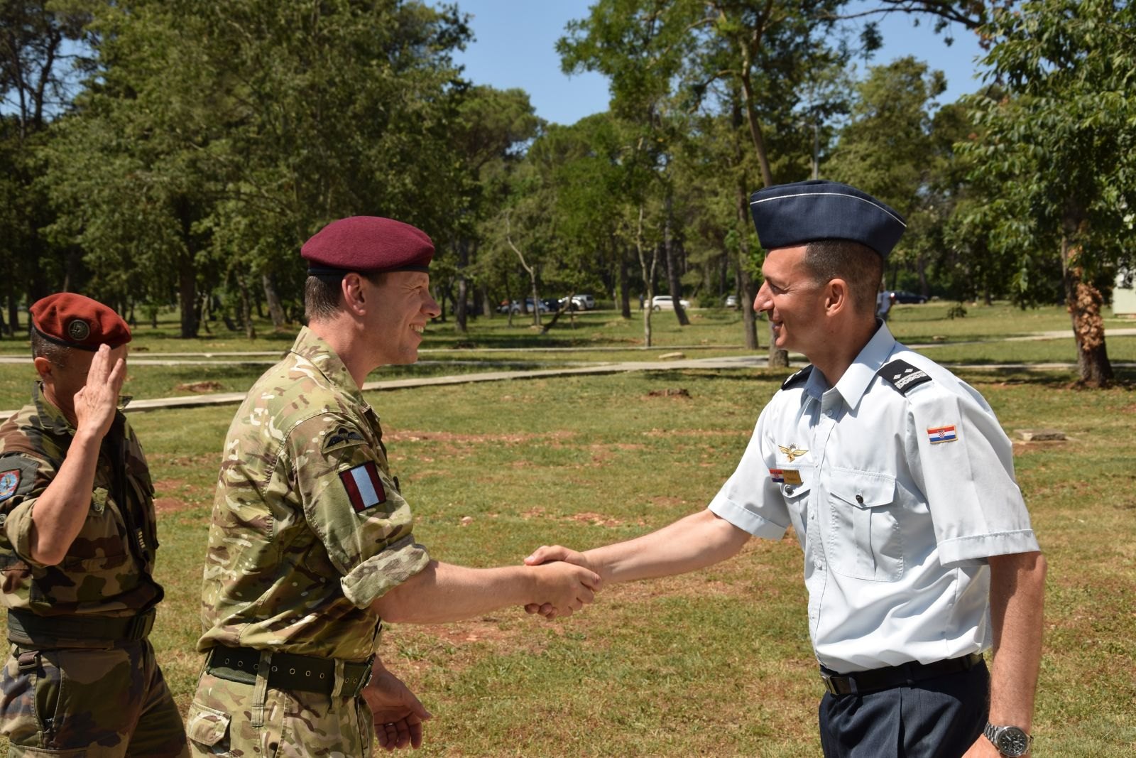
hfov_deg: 33.4
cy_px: 379
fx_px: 1893
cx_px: 568
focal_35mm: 60
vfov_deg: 22.6
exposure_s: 1/320
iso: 100
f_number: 9
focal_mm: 40
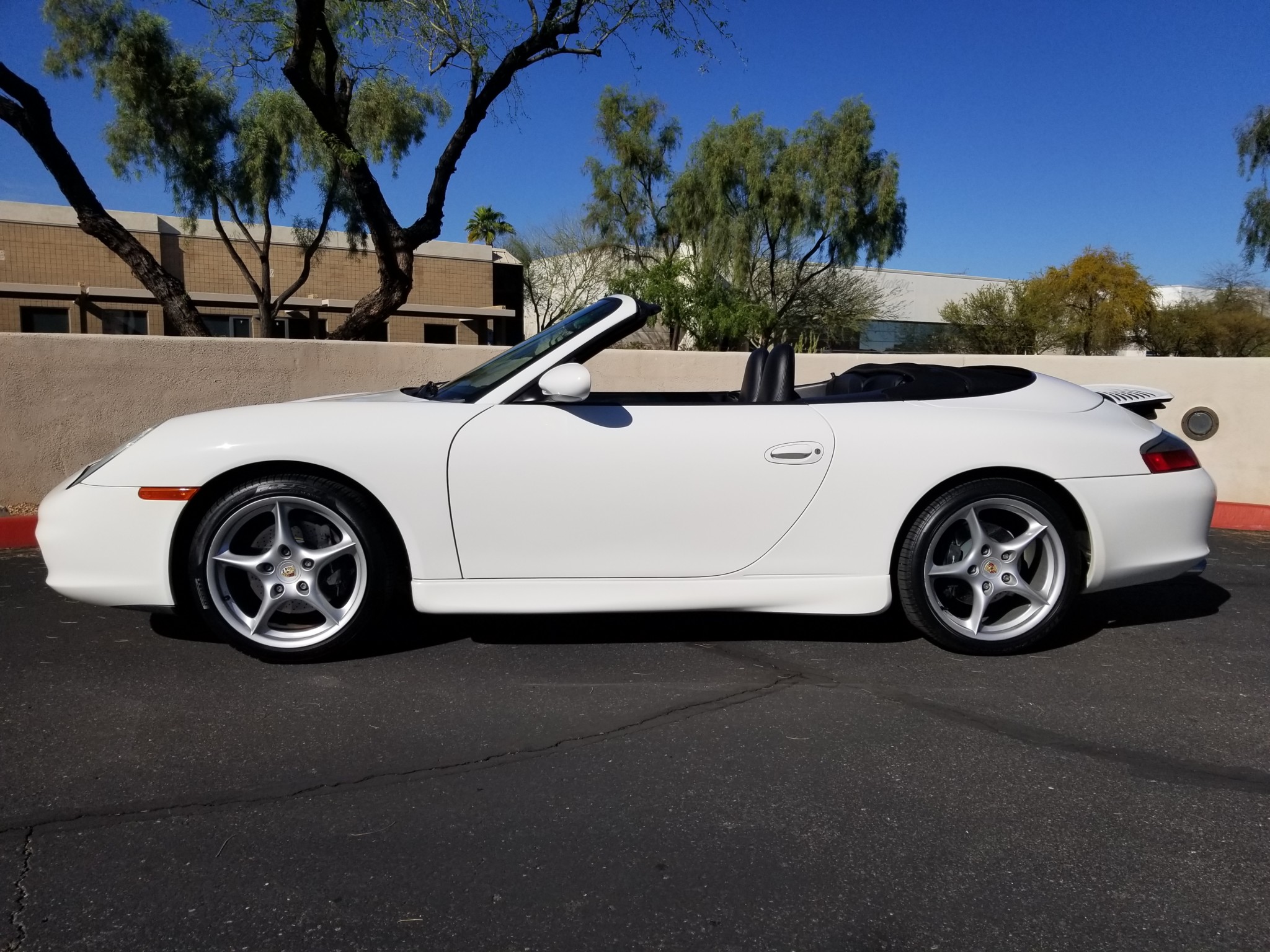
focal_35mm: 26
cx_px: 635
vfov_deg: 53.1
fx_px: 954
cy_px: 476
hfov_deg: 67.3
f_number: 1.7
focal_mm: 4.25
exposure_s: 1/6032
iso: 50
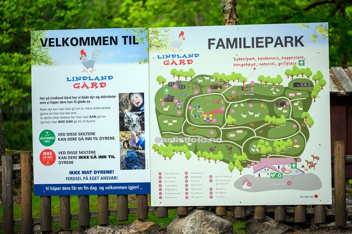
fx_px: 1320
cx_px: 176
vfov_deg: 10.2
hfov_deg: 15.2
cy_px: 117
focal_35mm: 135
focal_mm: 135
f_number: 2.8
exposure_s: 1/200
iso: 100
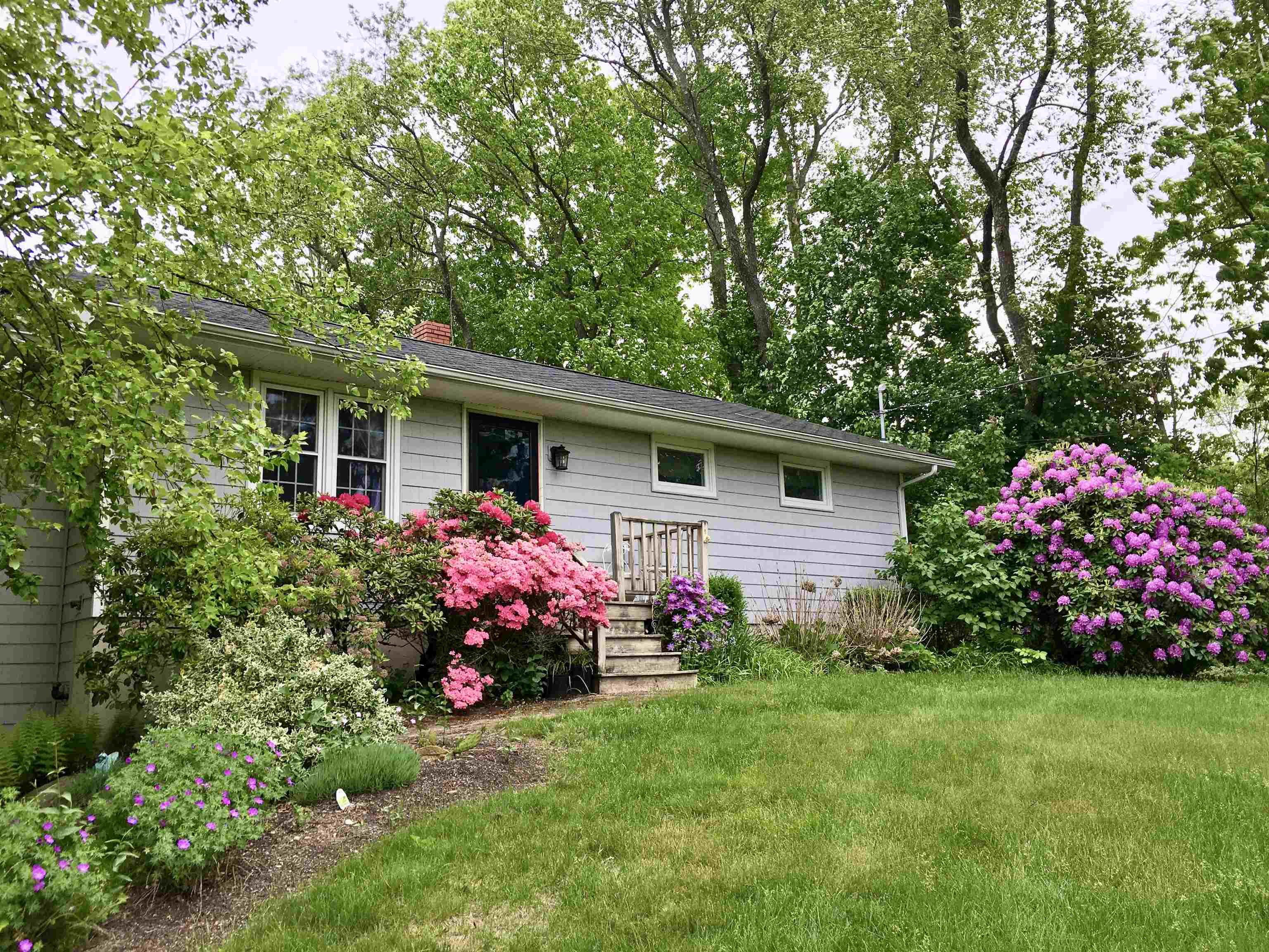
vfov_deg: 48.2
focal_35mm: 29
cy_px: 476
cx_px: 634
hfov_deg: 61.7
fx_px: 1063
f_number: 2.2
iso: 25
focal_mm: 4.15
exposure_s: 1/657
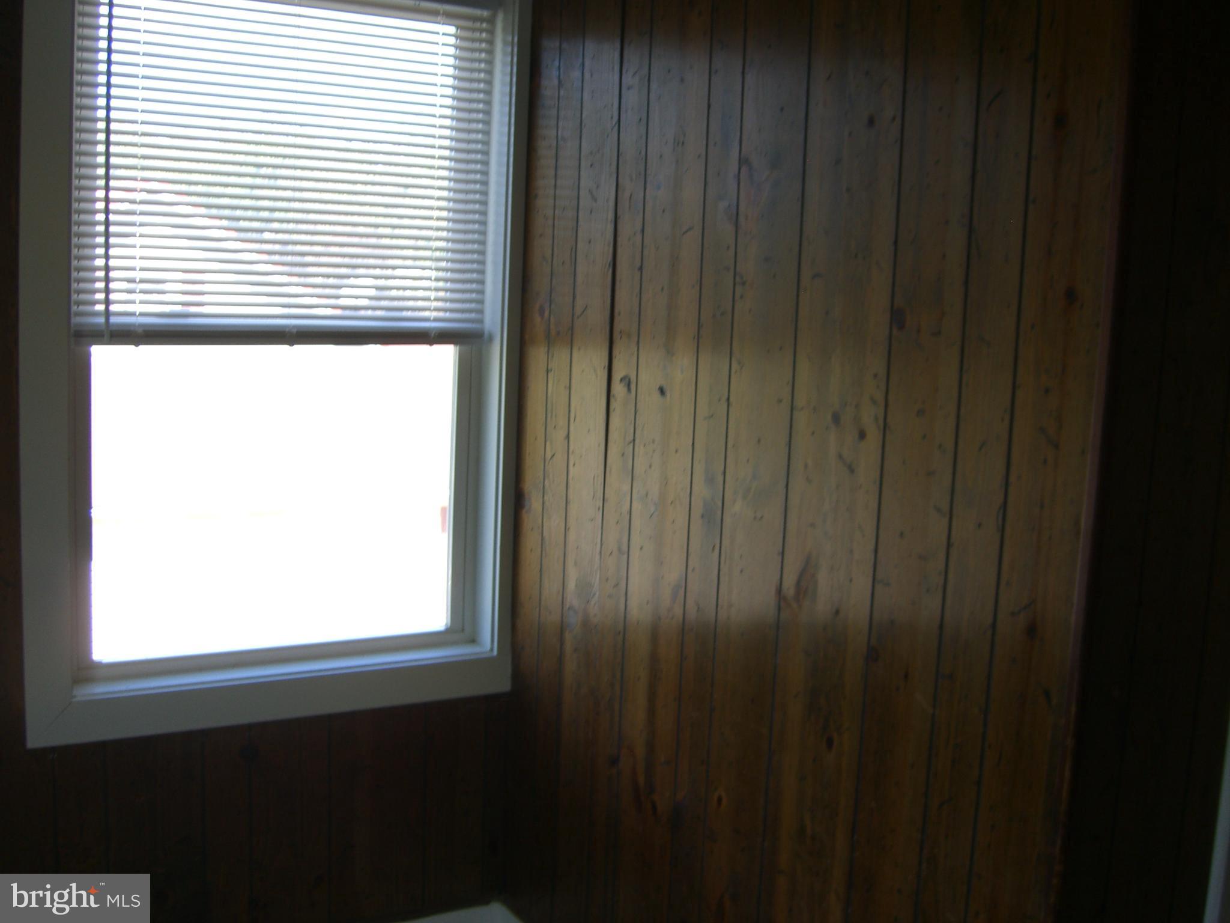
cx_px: 615
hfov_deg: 49.0
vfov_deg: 37.7
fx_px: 1350
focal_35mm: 38
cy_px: 462
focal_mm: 7.9
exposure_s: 1/80
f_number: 2.8
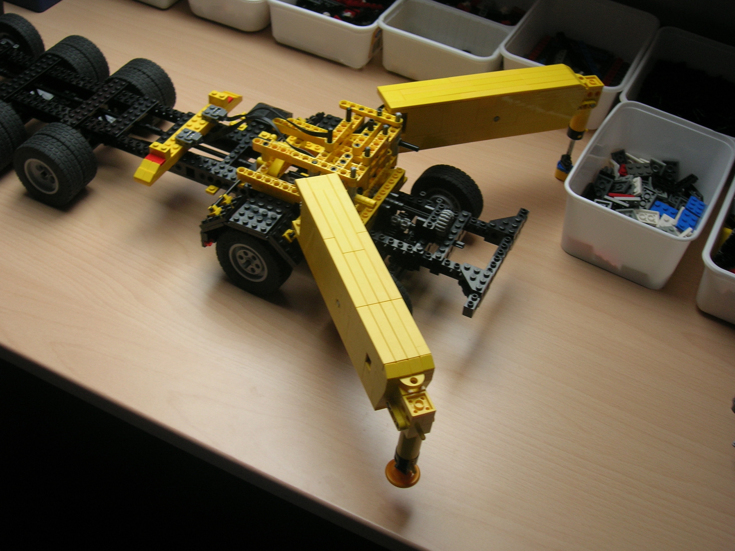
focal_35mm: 42
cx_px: 368
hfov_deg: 44.8
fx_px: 892
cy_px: 276
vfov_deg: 34.3
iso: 50
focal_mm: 7
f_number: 3.1
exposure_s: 1/68.4
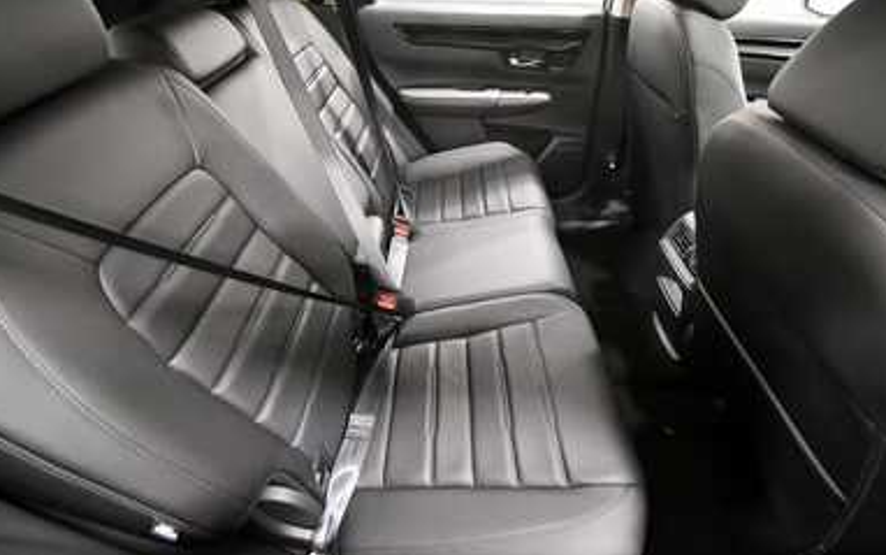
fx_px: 386
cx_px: 452
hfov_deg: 97.8
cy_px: 250
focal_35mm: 16
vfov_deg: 71.1
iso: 6400
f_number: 4.5
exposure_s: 1/60
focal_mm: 10
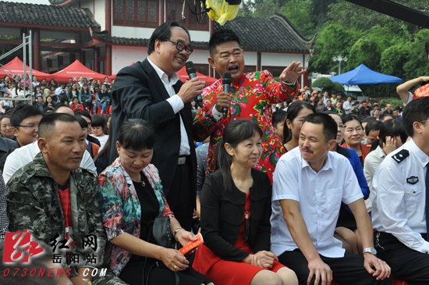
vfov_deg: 18.9
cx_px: 214
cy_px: 142
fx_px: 857
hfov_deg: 28.1
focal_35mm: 72
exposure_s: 1/400
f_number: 10
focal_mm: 48
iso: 500
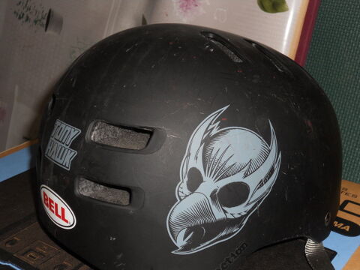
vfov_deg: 27.0
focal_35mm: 54
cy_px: 135
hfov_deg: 35.5
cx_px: 180
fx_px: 562
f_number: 4.8
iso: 80
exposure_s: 1/30
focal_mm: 9.8
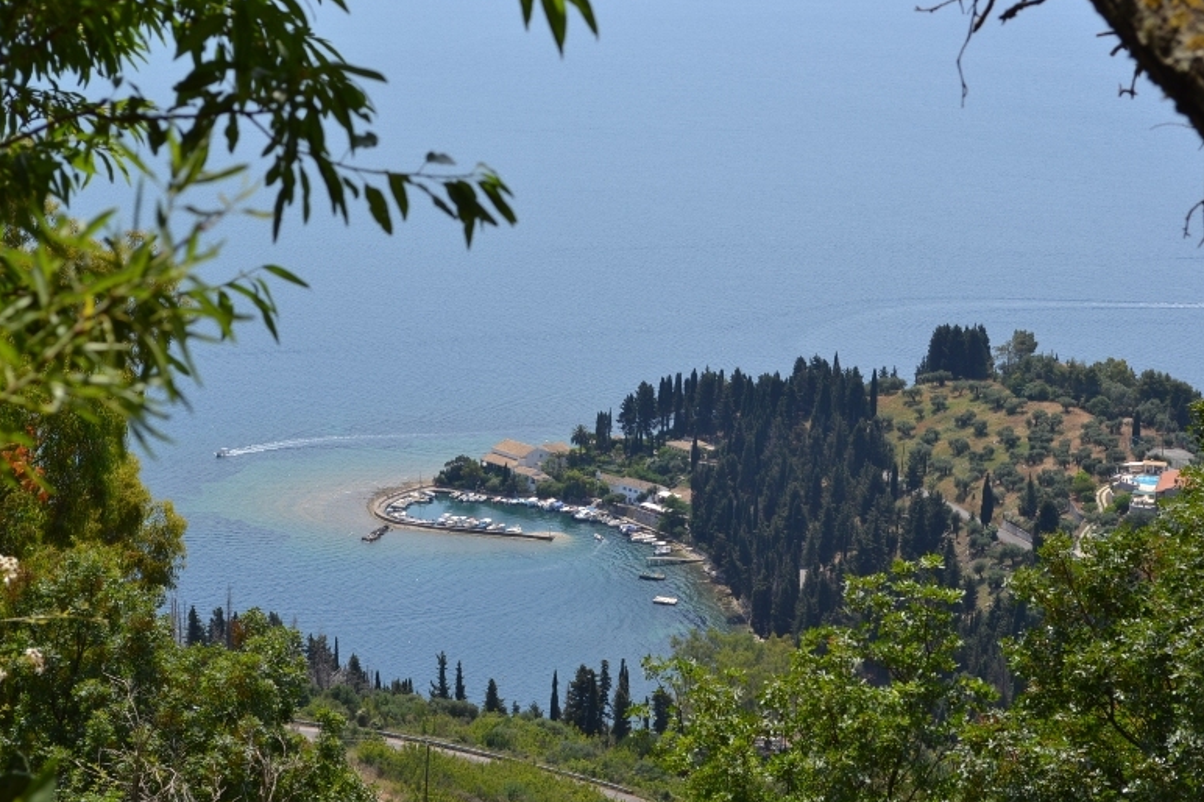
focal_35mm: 86
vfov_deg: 16.0
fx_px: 2859
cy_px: 396
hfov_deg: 23.8
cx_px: 591
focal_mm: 55
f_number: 8
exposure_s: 1/200
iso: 100
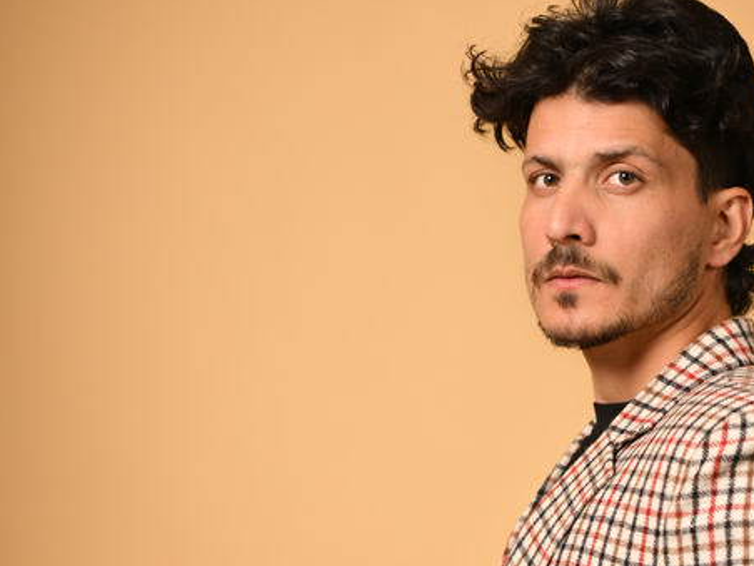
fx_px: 2548
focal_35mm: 117
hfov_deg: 16.8
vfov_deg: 12.4
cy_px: 659
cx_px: 553
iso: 160
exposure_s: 1/1000
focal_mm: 50
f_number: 2.2
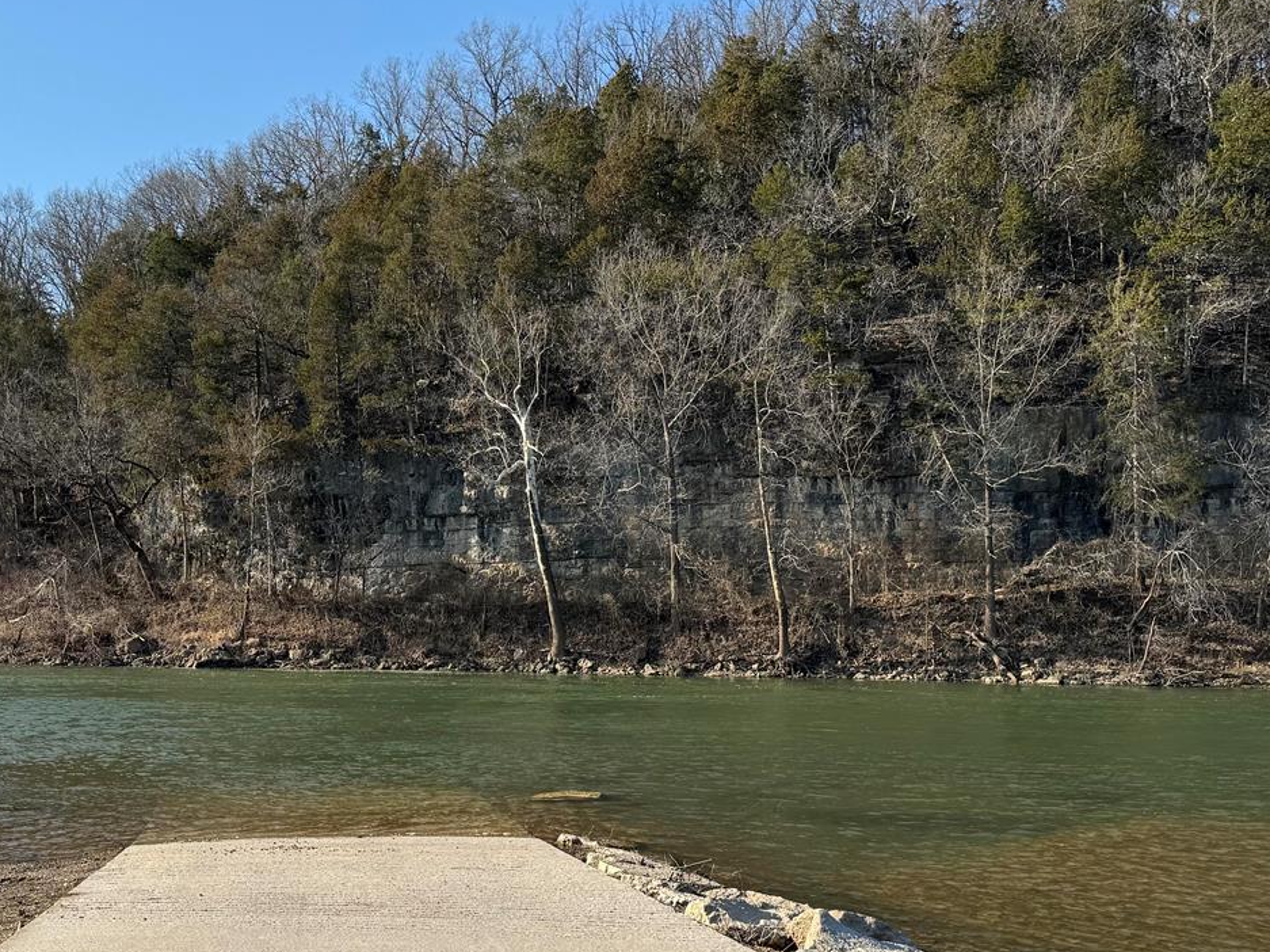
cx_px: 426
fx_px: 1504
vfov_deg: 35.0
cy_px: 580
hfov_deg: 45.1
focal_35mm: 41
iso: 80
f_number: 1.78
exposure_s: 1/3802
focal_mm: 6.86
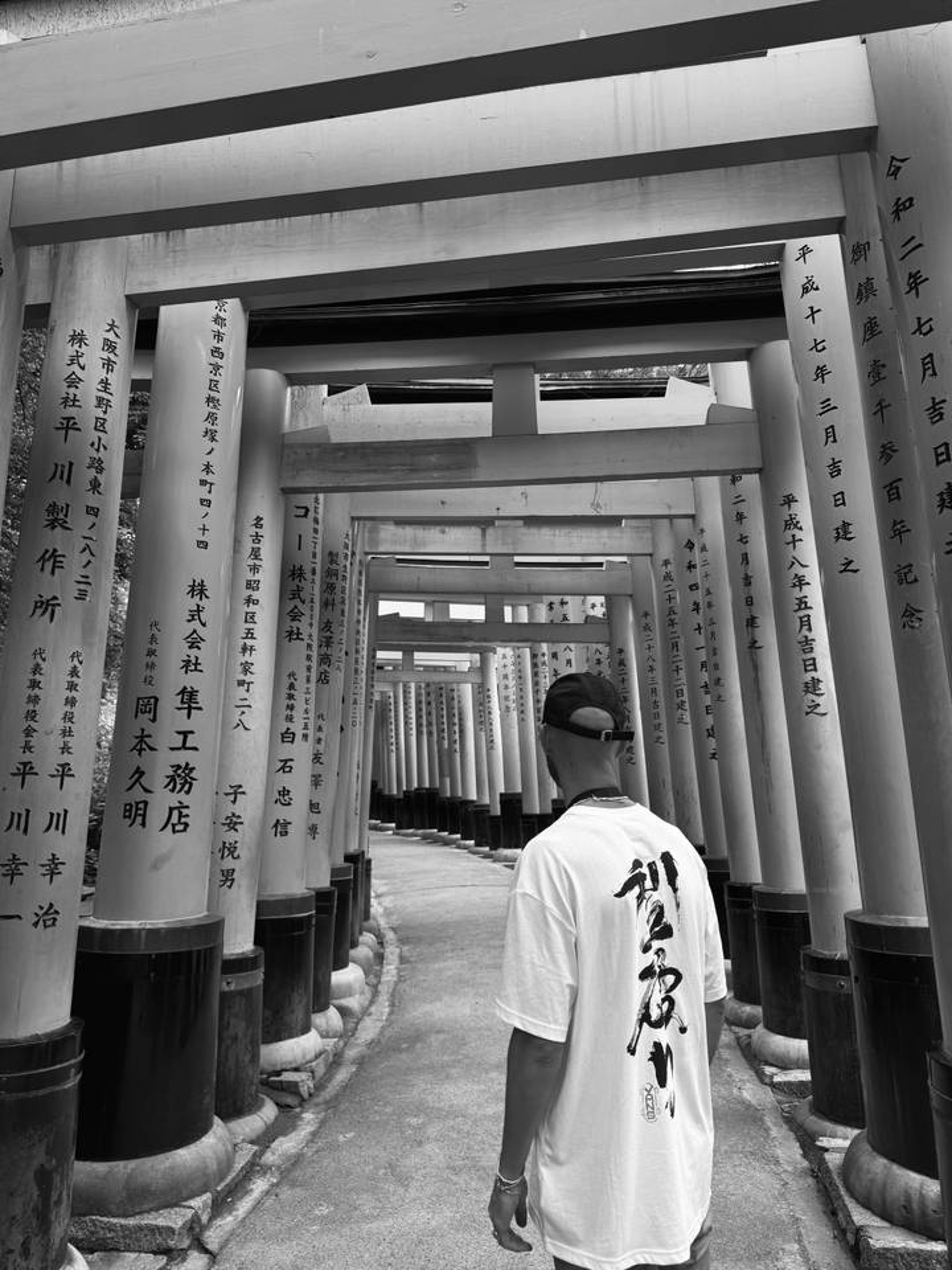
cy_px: 635
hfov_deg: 56.8
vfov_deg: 71.6
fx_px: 880
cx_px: 476
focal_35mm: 24
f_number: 1.78
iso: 100
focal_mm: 6.76
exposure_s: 1/121
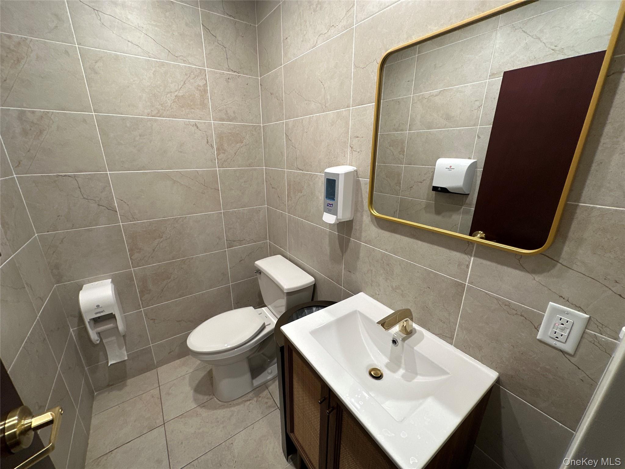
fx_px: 253
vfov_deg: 85.7
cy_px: 234
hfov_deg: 102.1
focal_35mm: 14
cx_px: 312
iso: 200
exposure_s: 1/60
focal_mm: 2.22
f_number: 2.2
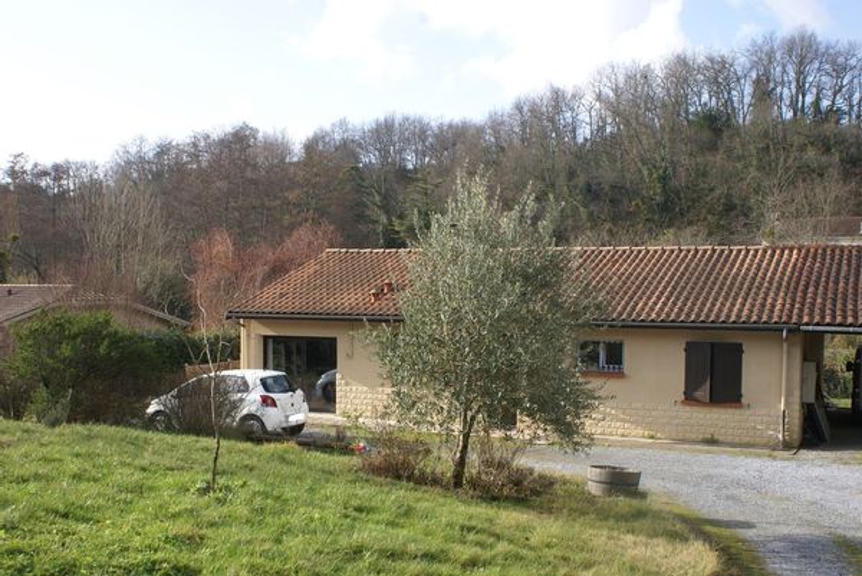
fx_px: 934
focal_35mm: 39
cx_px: 431
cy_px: 288
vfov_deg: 34.3
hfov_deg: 49.5
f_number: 8
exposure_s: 1/125
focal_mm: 26
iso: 100
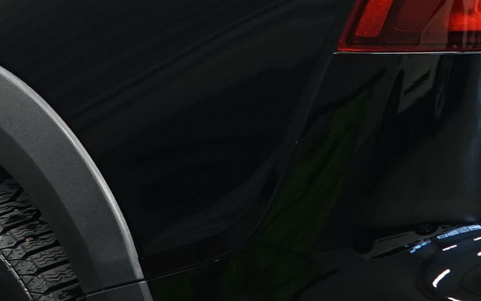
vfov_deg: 2.4
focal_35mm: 538
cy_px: -62
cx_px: 221
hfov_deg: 3.9
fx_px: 7054
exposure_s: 1/15
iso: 500
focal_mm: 74
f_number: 4.5
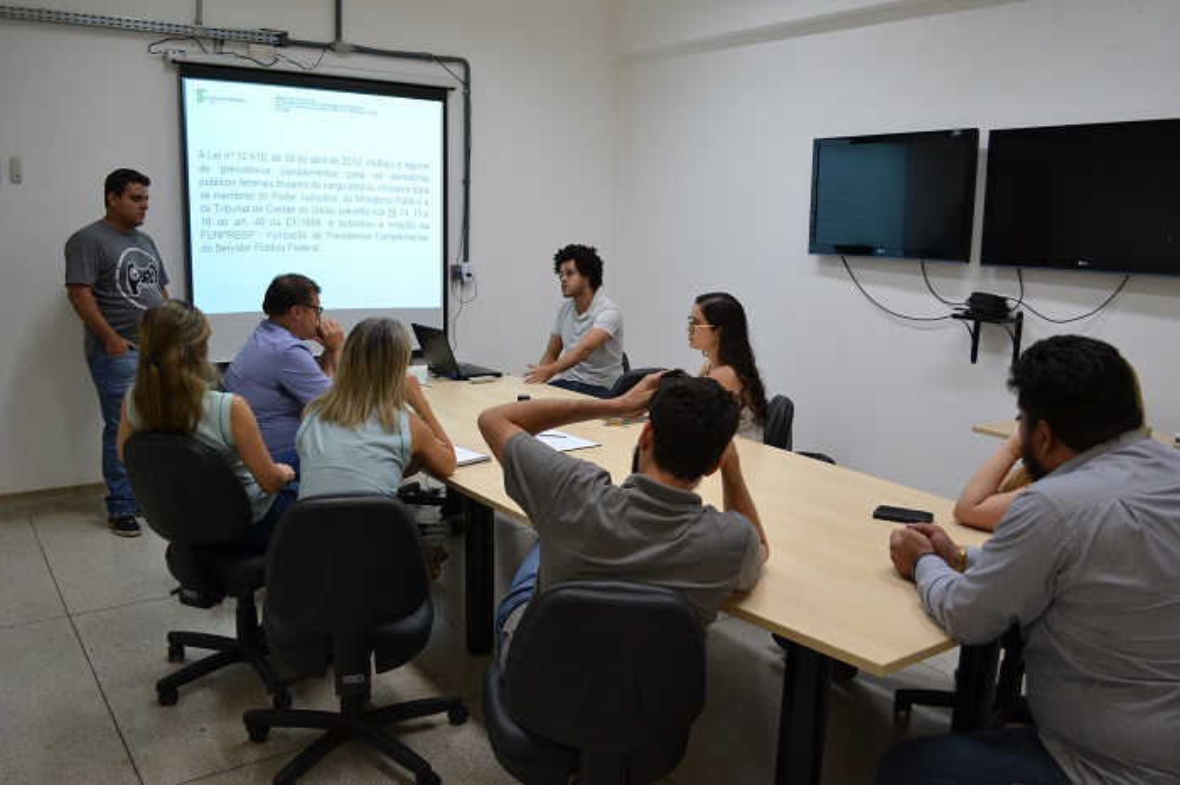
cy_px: 392
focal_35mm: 27
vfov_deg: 47.9
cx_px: 590
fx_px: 885
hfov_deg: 67.4
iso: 450
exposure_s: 1/60
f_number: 3.5
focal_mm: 18
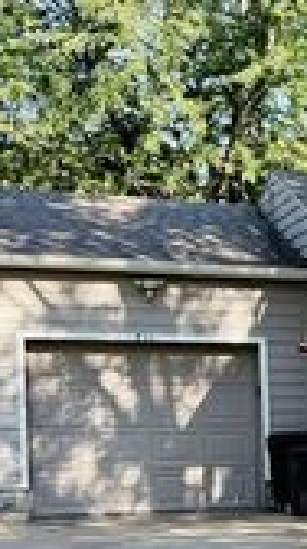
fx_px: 1133
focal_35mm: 78
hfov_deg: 13.6
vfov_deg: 26.5
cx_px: 568
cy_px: 475
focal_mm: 6.76
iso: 100
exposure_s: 1/1122
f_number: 1.78
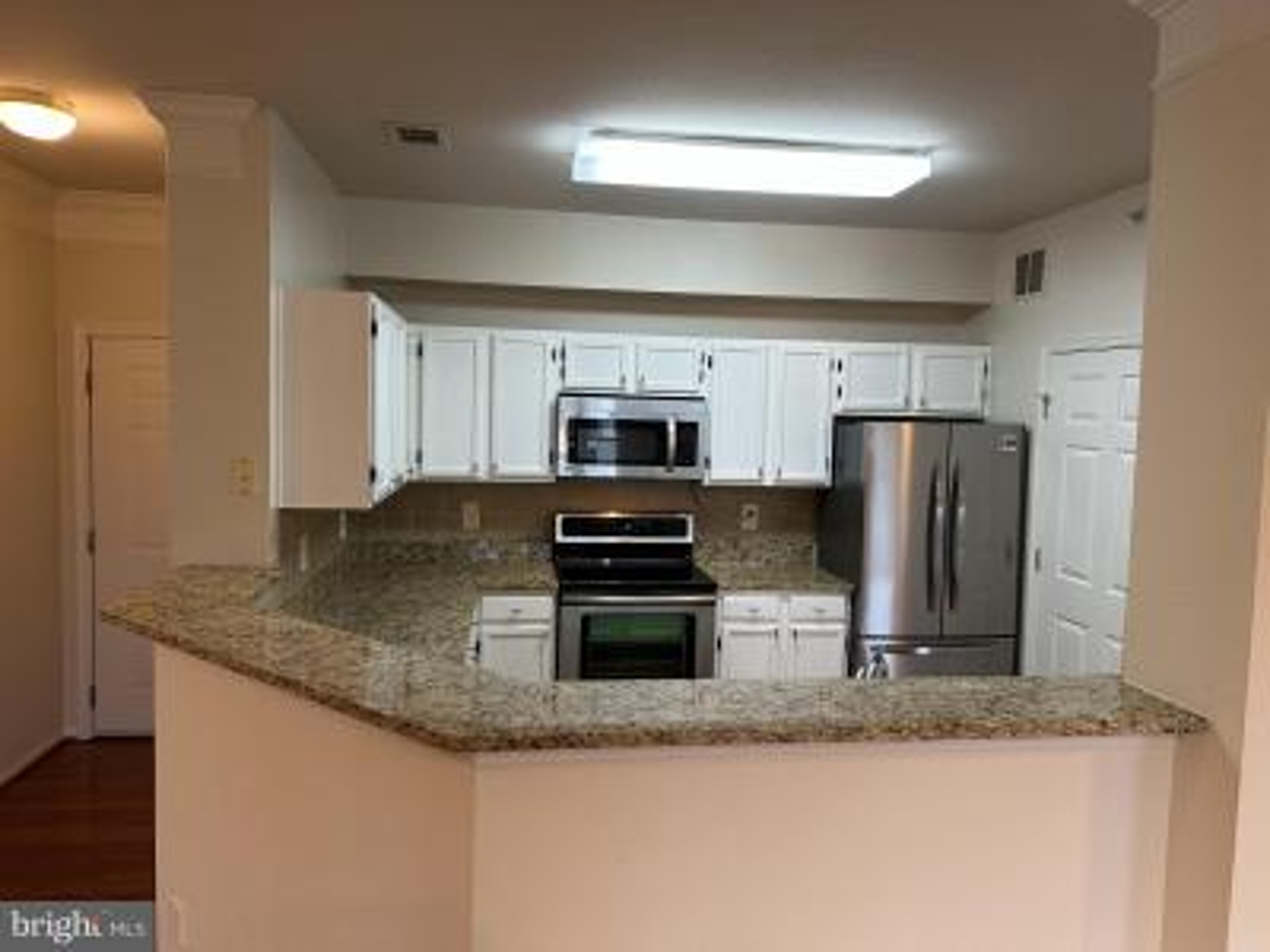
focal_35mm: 24
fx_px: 881
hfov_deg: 71.6
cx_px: 635
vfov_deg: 56.8
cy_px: 476
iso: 200
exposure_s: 1/60
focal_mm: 6.86
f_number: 1.78
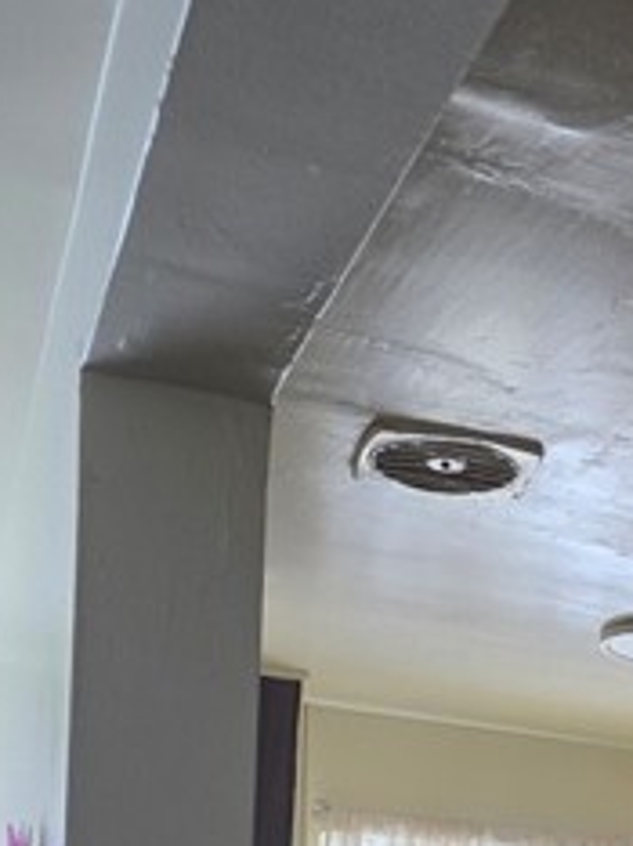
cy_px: 1038
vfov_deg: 26.9
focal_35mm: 63
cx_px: 789
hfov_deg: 21.4
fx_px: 1539
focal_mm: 6.3
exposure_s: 1/120
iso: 200
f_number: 1.7
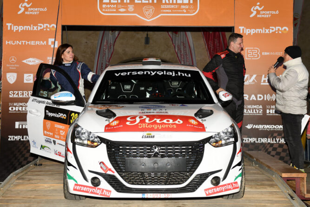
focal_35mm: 45
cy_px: 104
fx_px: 388
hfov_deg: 43.6
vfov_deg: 29.9
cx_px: 155
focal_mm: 45
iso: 500
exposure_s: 1/250
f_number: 5
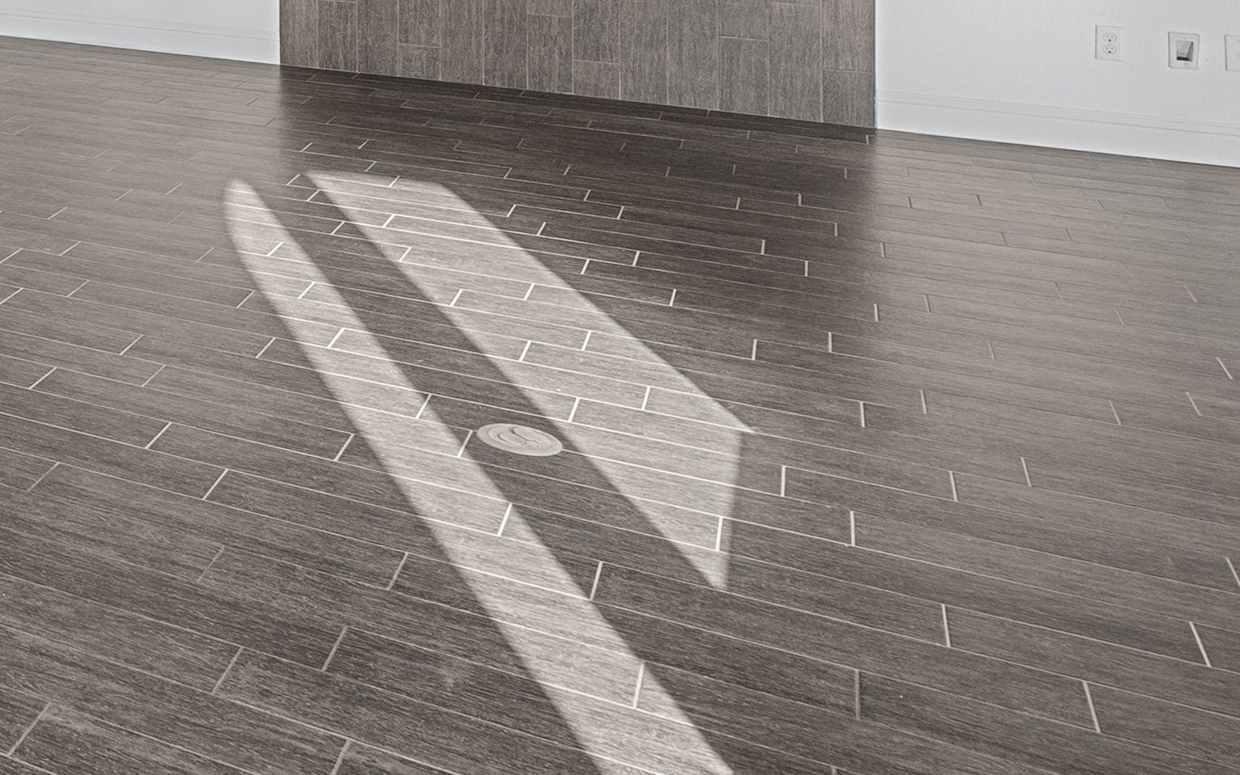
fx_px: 1656
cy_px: -272
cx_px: -388
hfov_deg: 31.3
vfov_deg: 23.0
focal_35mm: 49
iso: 800
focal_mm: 16
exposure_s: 1/8
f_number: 8
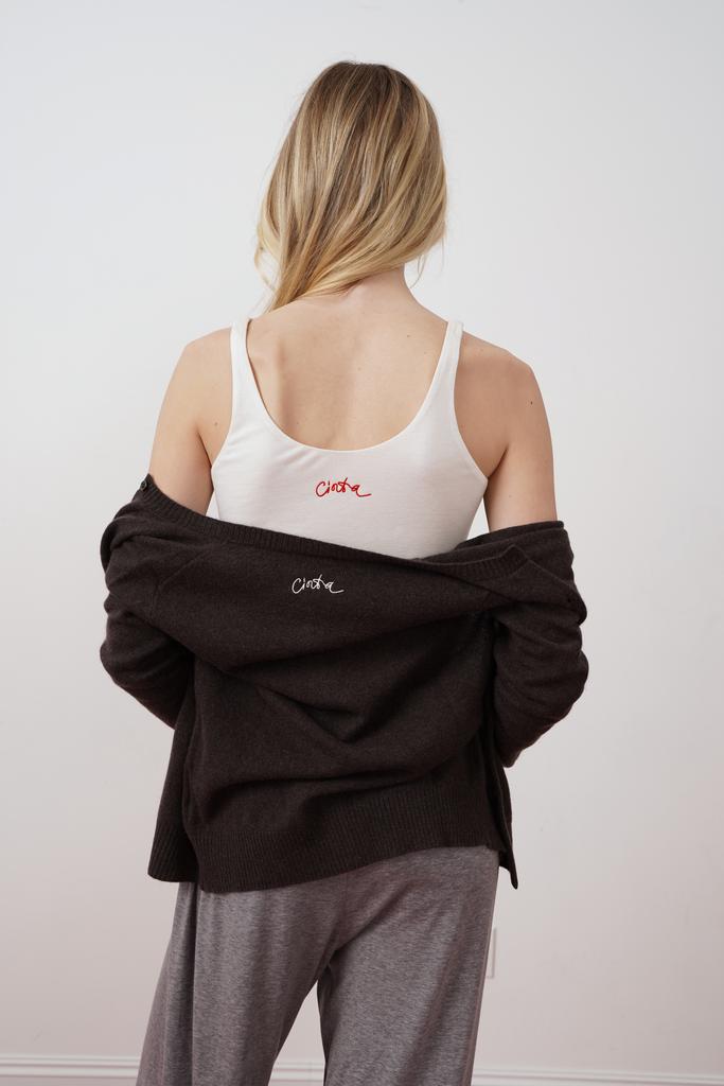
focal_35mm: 41
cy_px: 543
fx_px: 1236
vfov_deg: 47.4
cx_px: 362
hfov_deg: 32.6
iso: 250
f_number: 7.1
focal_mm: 41
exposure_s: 1/125
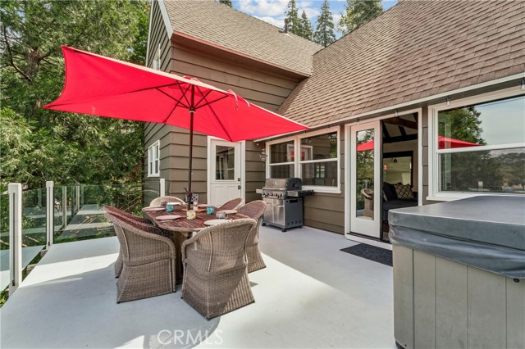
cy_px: 174
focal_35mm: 16
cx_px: 262
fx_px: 239
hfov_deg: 95.4
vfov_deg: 72.3
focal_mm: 16.4
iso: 100
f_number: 22
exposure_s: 1/8
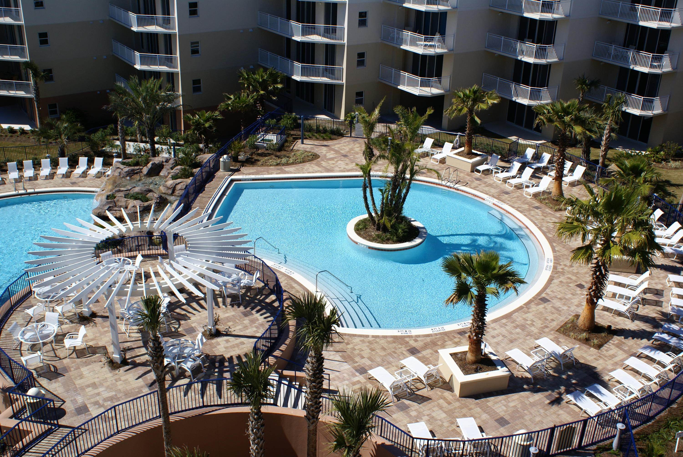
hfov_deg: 49.5
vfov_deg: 34.3
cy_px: 228
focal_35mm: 39
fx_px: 741
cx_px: 342
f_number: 9
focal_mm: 26
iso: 100
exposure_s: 1/320
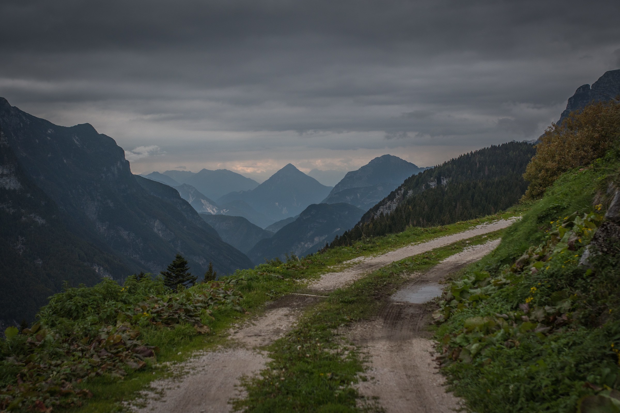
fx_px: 904
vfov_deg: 25.8
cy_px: 206
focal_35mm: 52
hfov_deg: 37.9
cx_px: 310
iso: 100
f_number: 3.5
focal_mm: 35
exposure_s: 1/2000
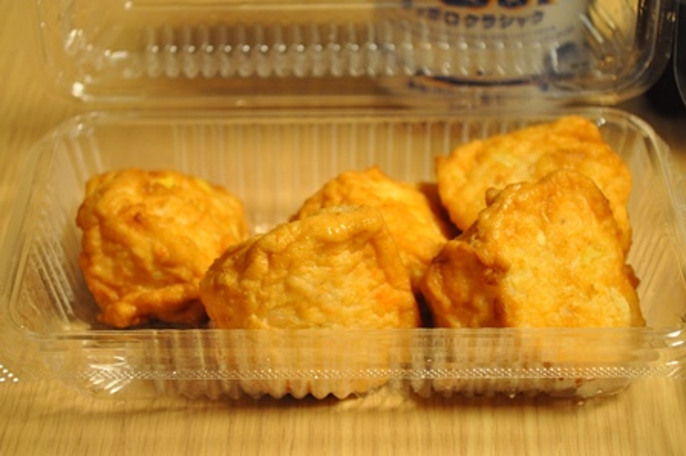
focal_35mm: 82
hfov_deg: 24.6
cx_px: 343
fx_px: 1571
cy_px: 228
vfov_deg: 16.5
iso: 1600
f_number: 5.6
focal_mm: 55
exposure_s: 1/6
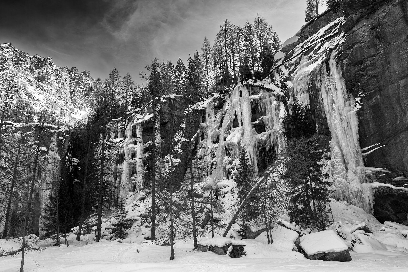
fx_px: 396
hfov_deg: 54.5
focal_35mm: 35
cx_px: 204
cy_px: 136
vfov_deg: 37.8
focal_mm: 35
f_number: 8
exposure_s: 1/500
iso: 560
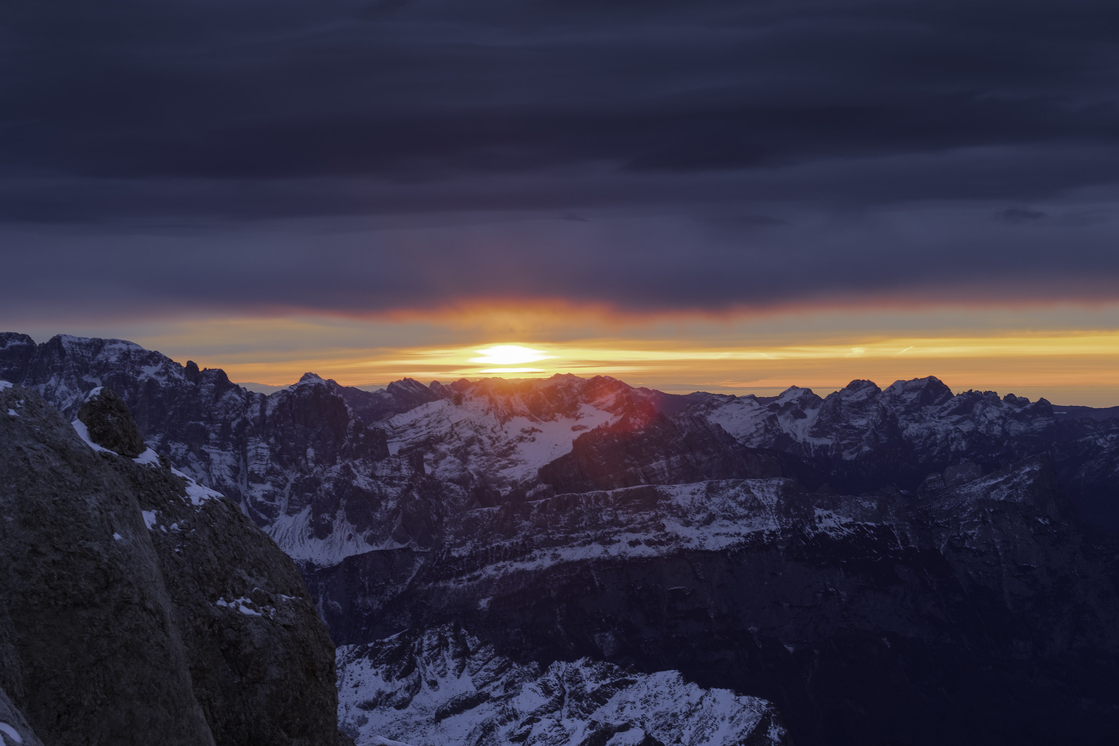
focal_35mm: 78
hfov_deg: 26.0
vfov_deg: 17.5
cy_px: 373
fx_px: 2424
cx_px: 560
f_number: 8
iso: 200
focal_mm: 52
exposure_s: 1/8
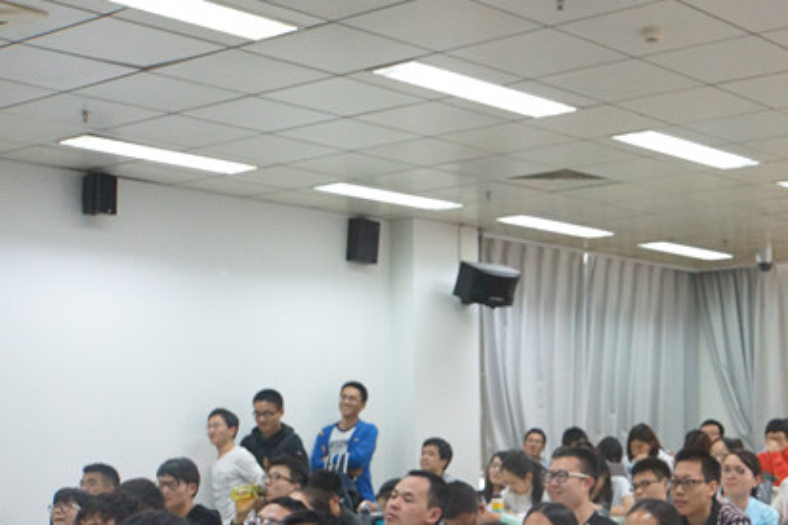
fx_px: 1400
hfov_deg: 30.4
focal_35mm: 64
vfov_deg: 21.0
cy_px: 398
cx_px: 664
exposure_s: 1/60
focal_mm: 22
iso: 1600
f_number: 3.5
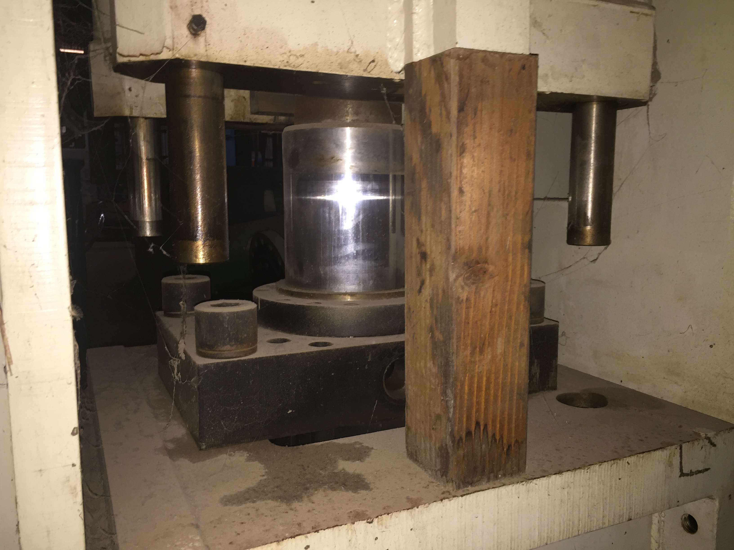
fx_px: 615
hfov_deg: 61.7
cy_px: 275
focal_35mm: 29
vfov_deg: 48.2
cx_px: 367
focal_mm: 4.15
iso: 50
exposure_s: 1/16
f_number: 2.2
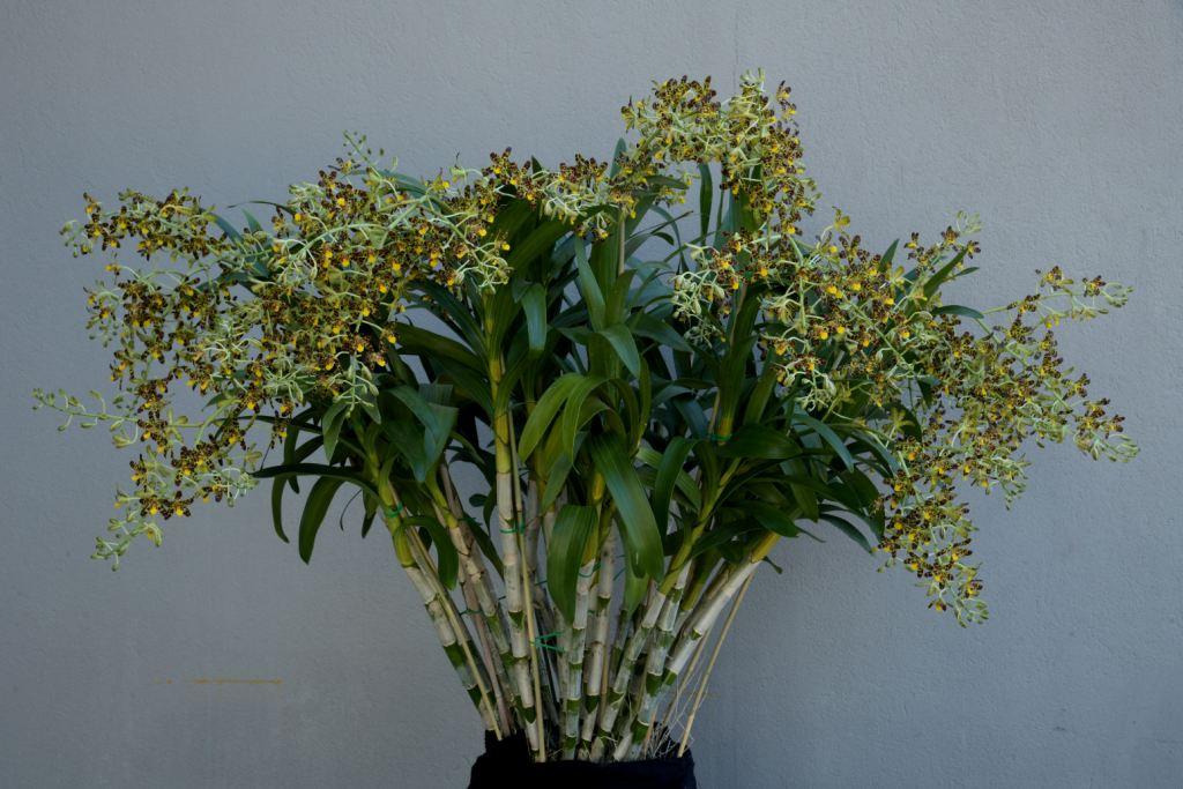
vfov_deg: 27.0
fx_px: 1643
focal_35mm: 50
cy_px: 394
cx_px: 592
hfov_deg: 39.6
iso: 500
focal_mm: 50
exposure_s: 1/40
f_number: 16
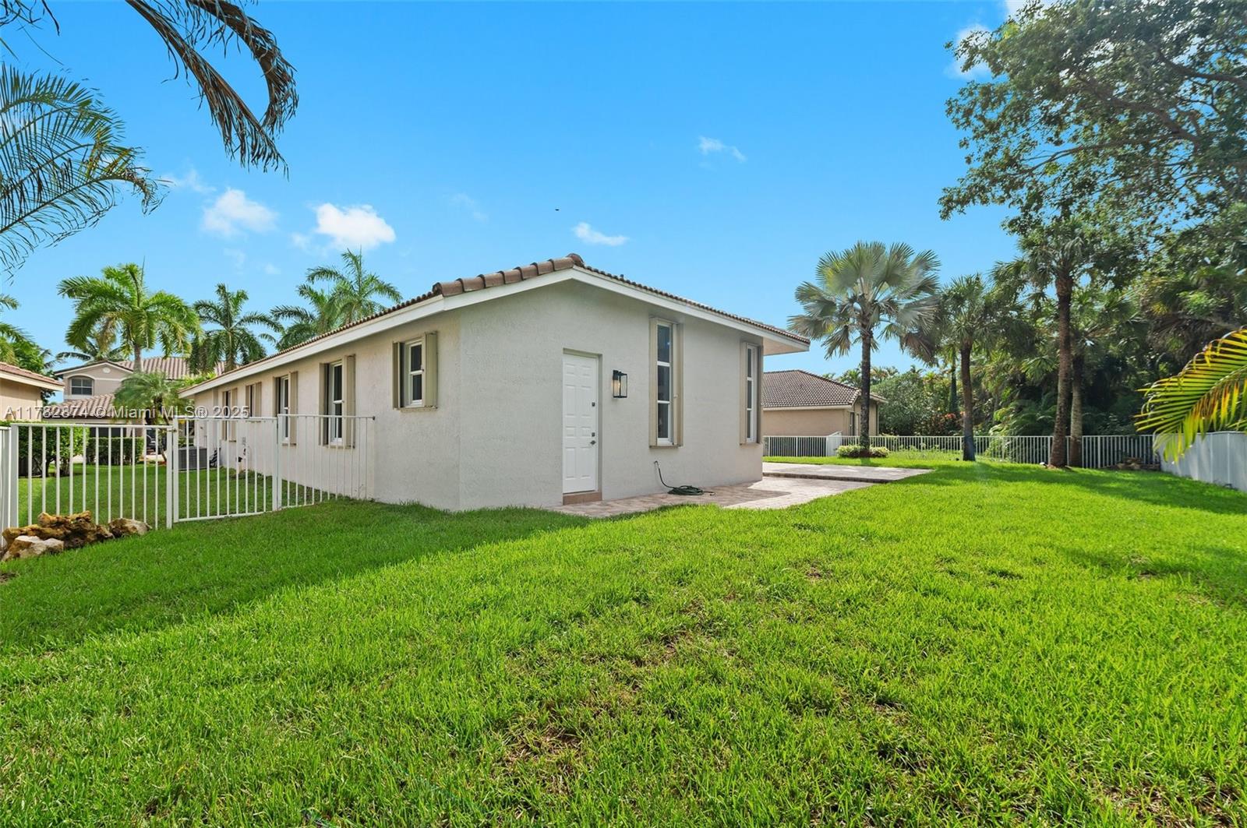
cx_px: 624
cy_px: 414
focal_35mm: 14
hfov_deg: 104.3
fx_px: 484
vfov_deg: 81.1
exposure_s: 1/200
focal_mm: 14
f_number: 8
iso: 200
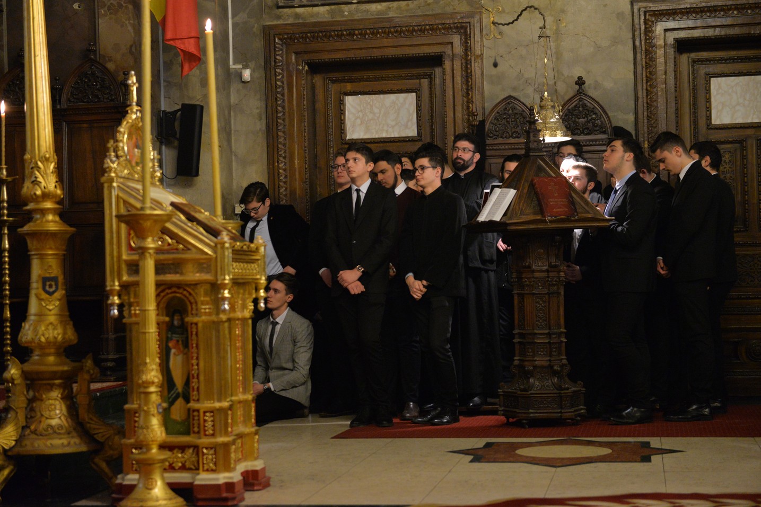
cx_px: 380
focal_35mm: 70
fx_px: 1480
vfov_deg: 19.5
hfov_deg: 28.8
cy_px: 254
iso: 3200
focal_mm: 70
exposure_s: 1/80
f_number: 2.8
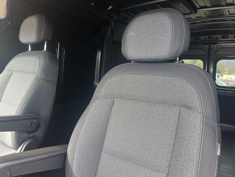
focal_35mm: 27
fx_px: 183
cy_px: 87
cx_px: 116
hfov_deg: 65.3
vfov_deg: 51.4
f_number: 1.6
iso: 50
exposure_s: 1/121
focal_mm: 5.1
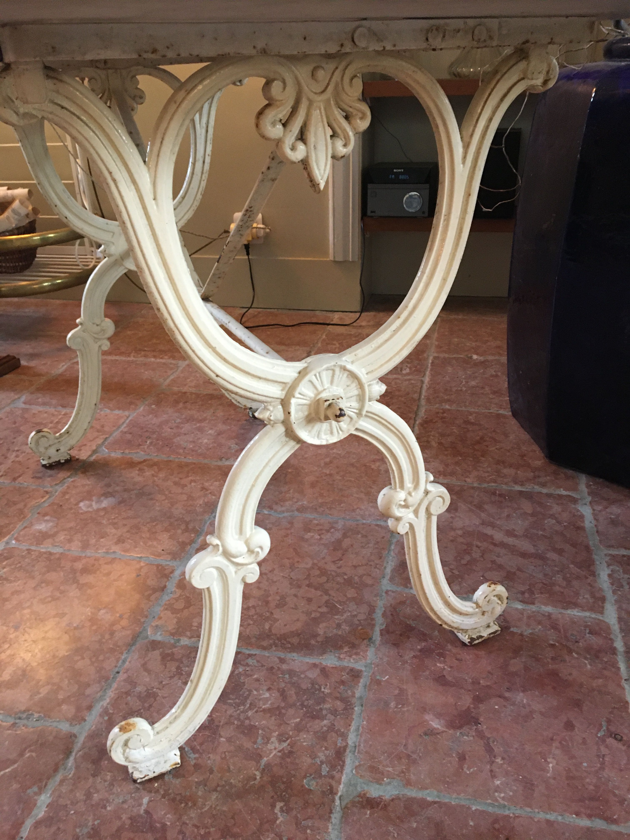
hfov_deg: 48.2
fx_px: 704
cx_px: 315
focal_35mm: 29
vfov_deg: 61.7
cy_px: 420
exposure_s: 1/33
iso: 250
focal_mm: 4.15
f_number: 2.2
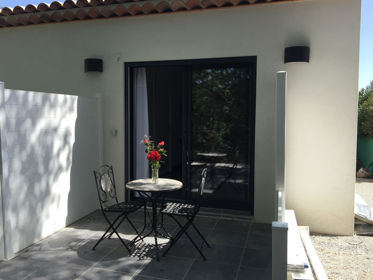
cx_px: 186
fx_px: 312
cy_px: 140
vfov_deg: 48.2
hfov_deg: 61.7
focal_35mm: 29
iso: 32
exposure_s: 1/879
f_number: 2.2
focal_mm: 4.15
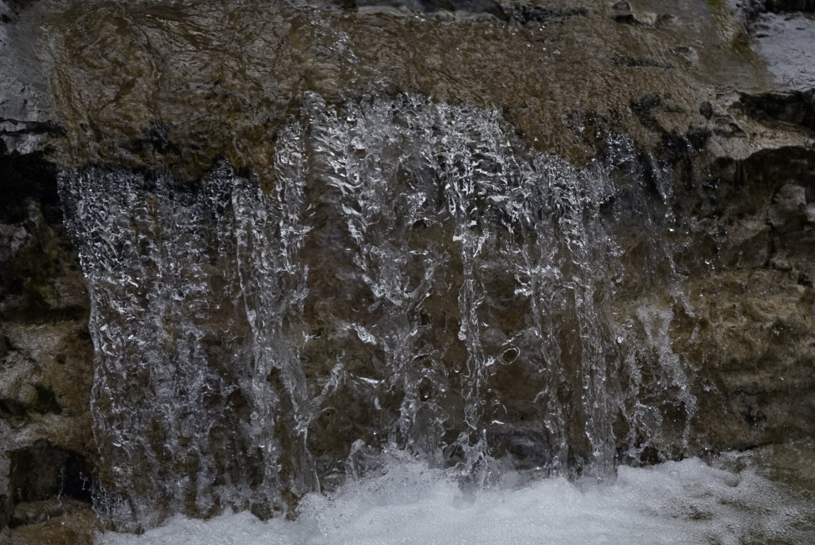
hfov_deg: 33.7
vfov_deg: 23.0
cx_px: 527
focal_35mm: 59
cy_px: 289
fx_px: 1337
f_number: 4.5
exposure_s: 1/4000
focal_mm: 42
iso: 800
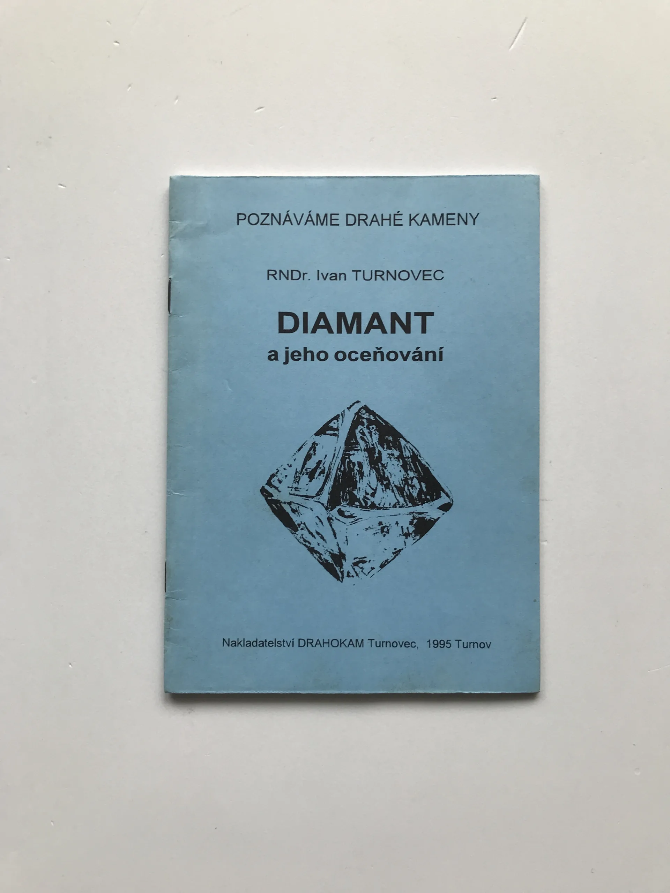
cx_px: 335
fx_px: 723
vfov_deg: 63.4
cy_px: 446
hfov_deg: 49.7
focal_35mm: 28
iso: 25
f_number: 1.8
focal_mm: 3.99
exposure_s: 1/100
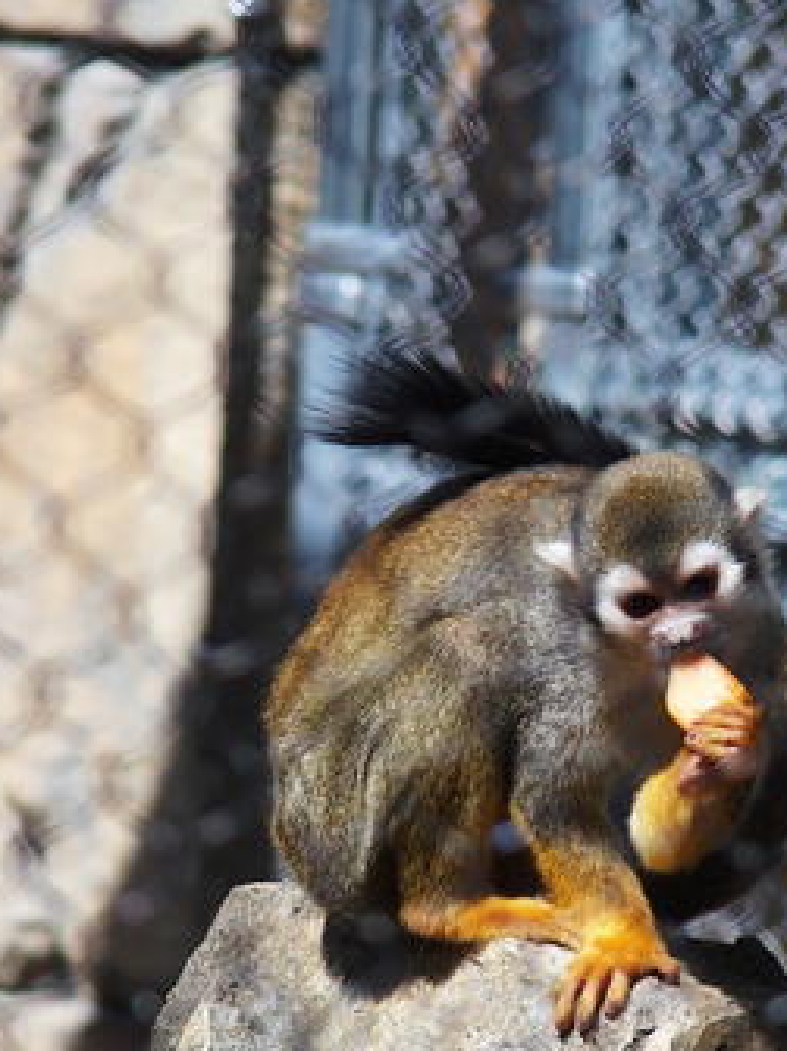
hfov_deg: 3.7
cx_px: 533
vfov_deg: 4.9
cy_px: 527
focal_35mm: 403
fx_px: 12224
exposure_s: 1/800
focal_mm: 64.3
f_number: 3.5
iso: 100
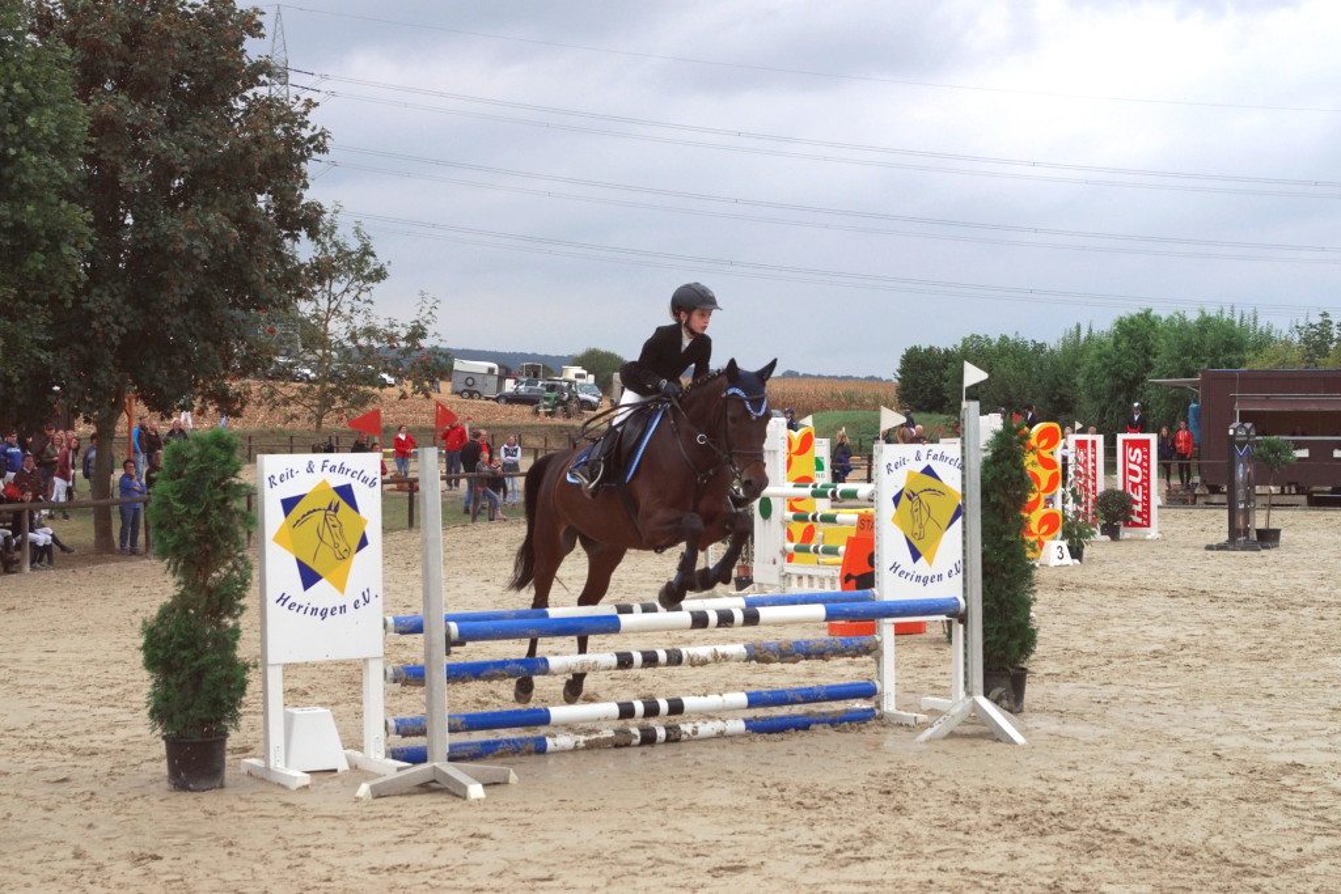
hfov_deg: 33.4
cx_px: 670
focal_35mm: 60
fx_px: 2235
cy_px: 447
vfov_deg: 22.6
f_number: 7.1
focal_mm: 40
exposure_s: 1/1000
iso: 400
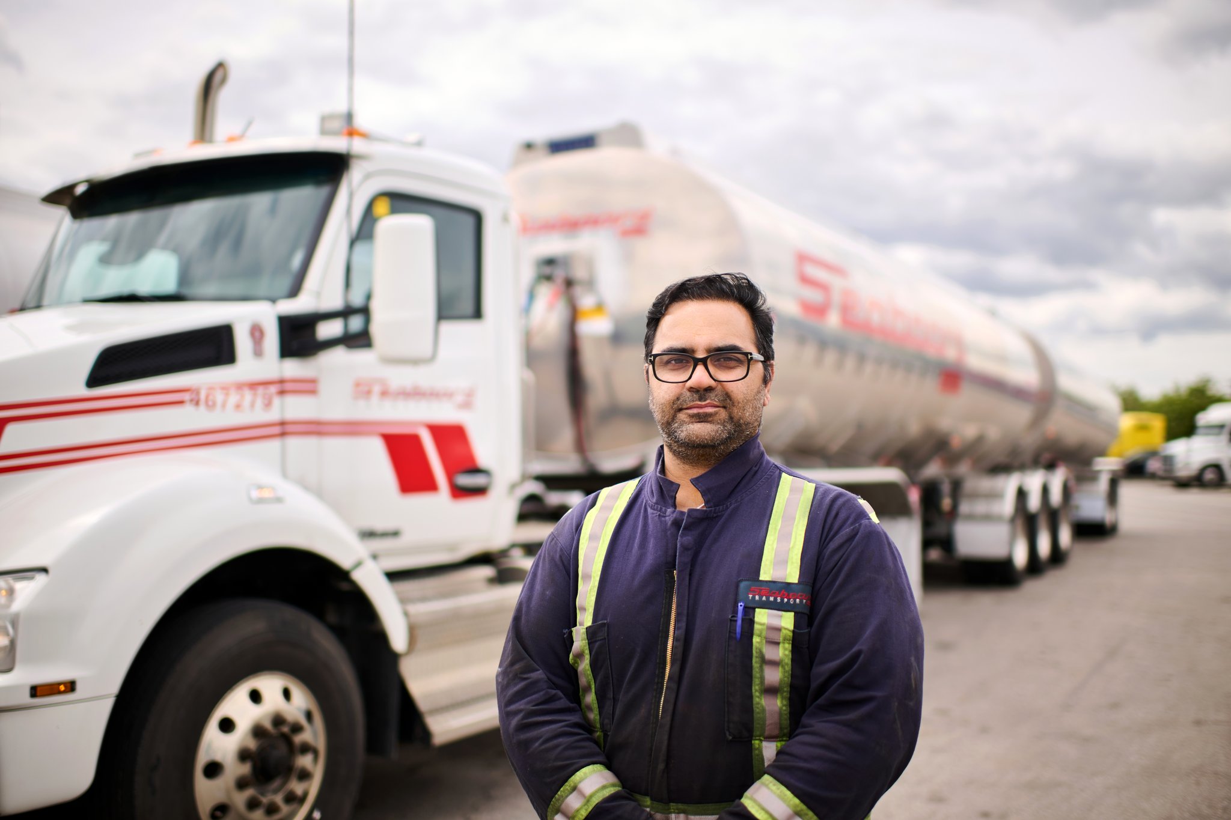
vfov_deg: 37.8
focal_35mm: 35
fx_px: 1197
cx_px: 616
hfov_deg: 54.4
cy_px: 410
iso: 64
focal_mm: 35
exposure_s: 1/2000
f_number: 1.4
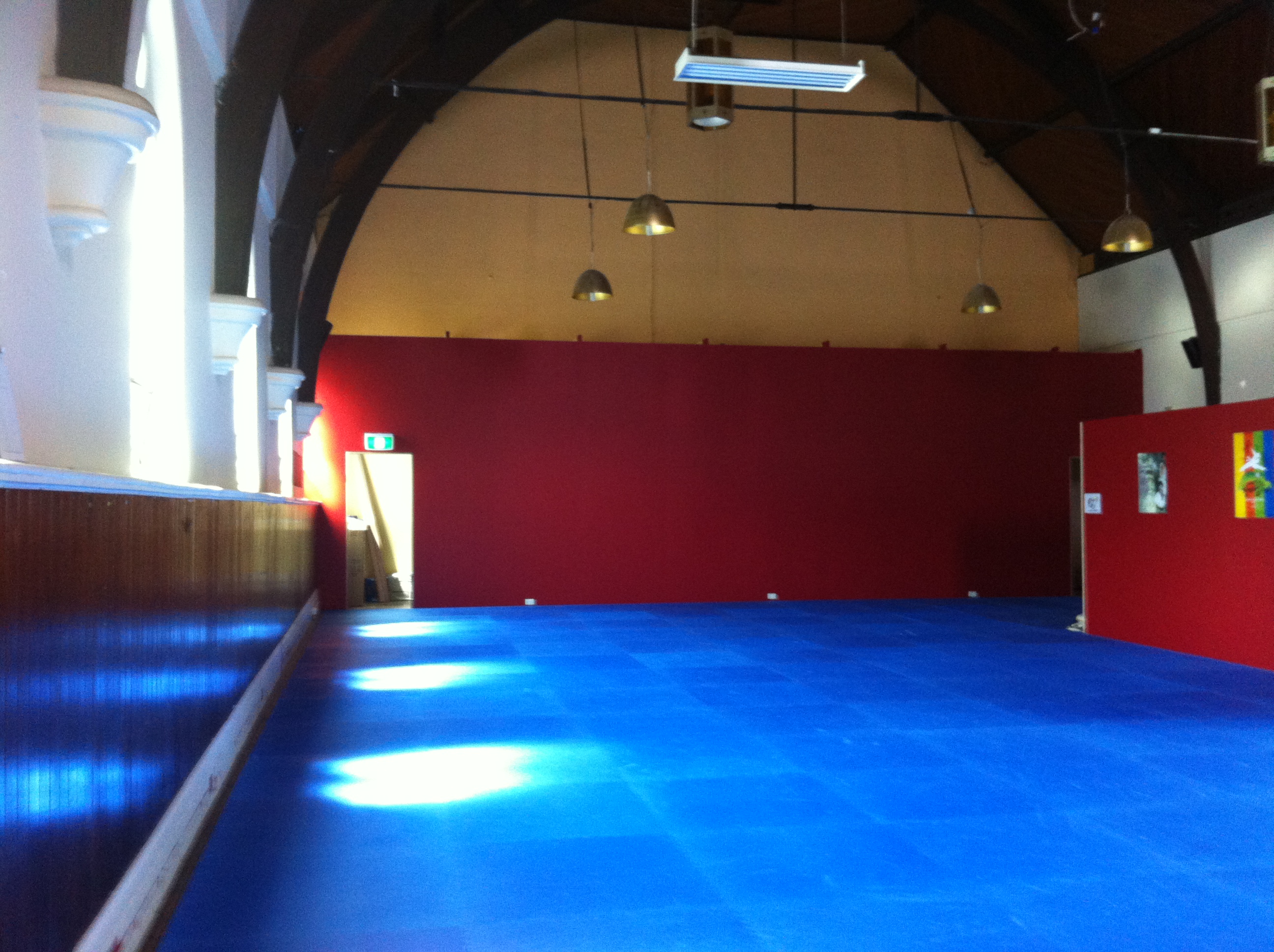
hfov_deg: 52.7
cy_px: 476
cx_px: 637
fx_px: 1286
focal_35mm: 35
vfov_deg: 40.6
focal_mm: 3.85
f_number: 2.8
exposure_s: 1/15
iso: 250
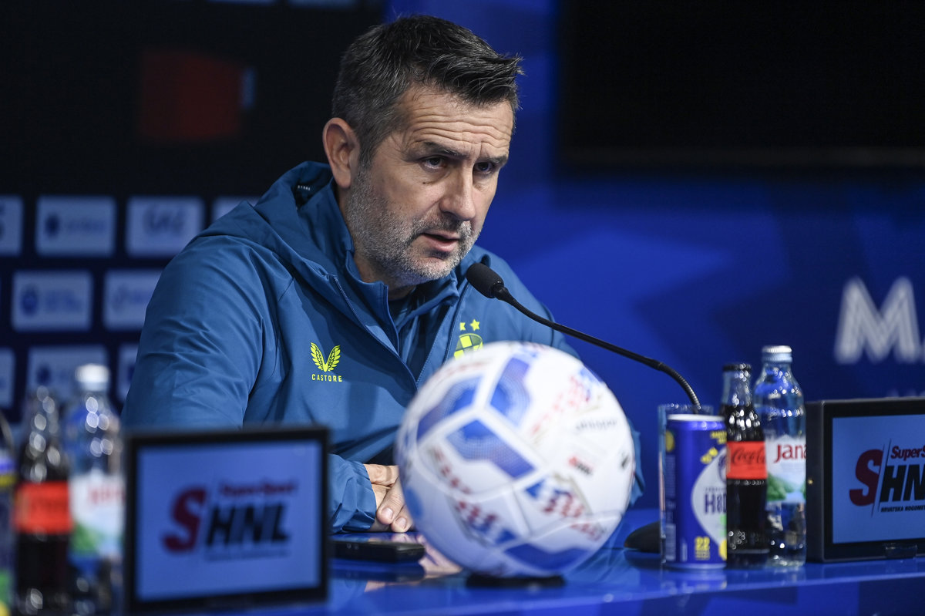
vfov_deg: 6.9
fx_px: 5137
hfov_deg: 10.3
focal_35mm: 200
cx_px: 462
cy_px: 308
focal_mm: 200
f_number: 2.8
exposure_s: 1/640
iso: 800
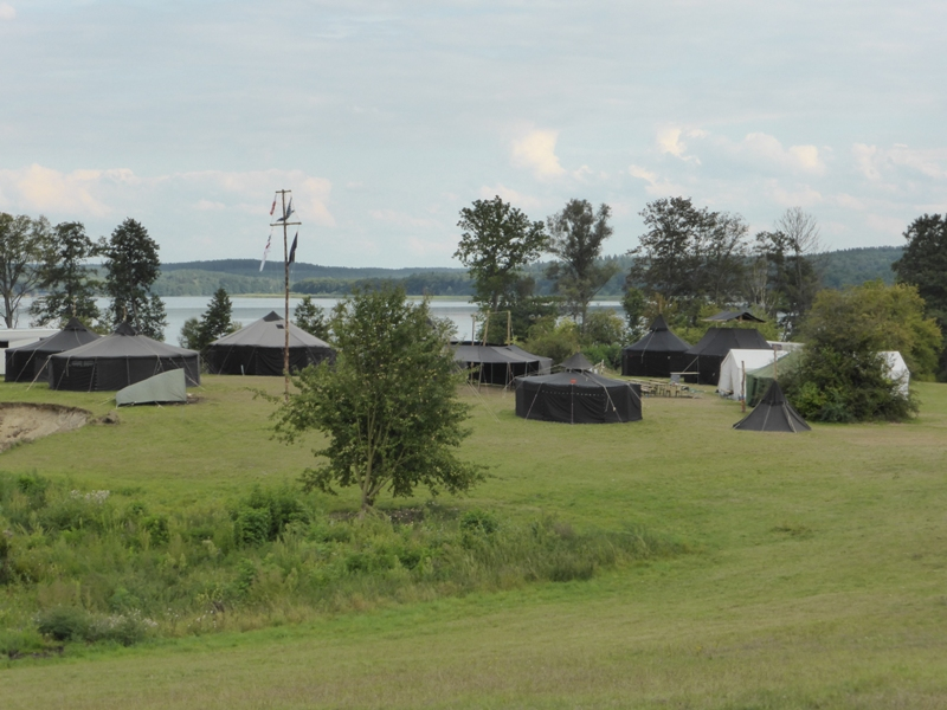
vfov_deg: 17.4
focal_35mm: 85
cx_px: 474
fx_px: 2325
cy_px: 355
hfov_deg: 23.0
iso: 200
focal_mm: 14.2
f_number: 5.1
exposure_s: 1/400
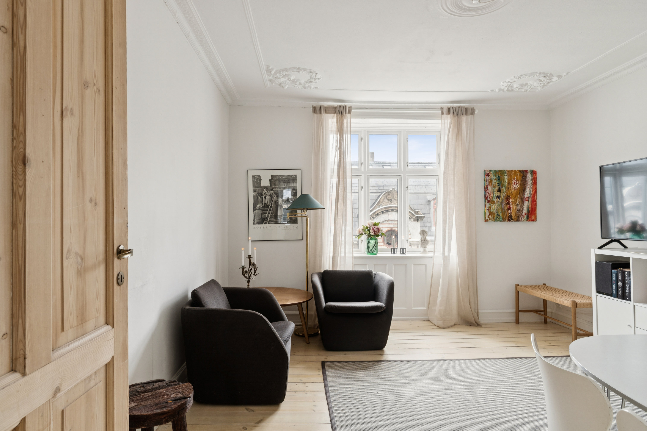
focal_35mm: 21
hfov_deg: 82.0
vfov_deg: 60.2
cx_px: 324
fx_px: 372
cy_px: 216
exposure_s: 1/8
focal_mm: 13.8
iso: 250
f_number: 7.1
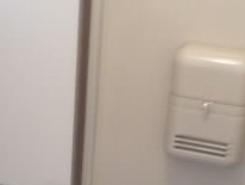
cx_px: 70
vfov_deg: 15.2
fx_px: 673
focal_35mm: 95
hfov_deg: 20.5
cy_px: 208
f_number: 3.1
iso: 400
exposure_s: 1/6
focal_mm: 5
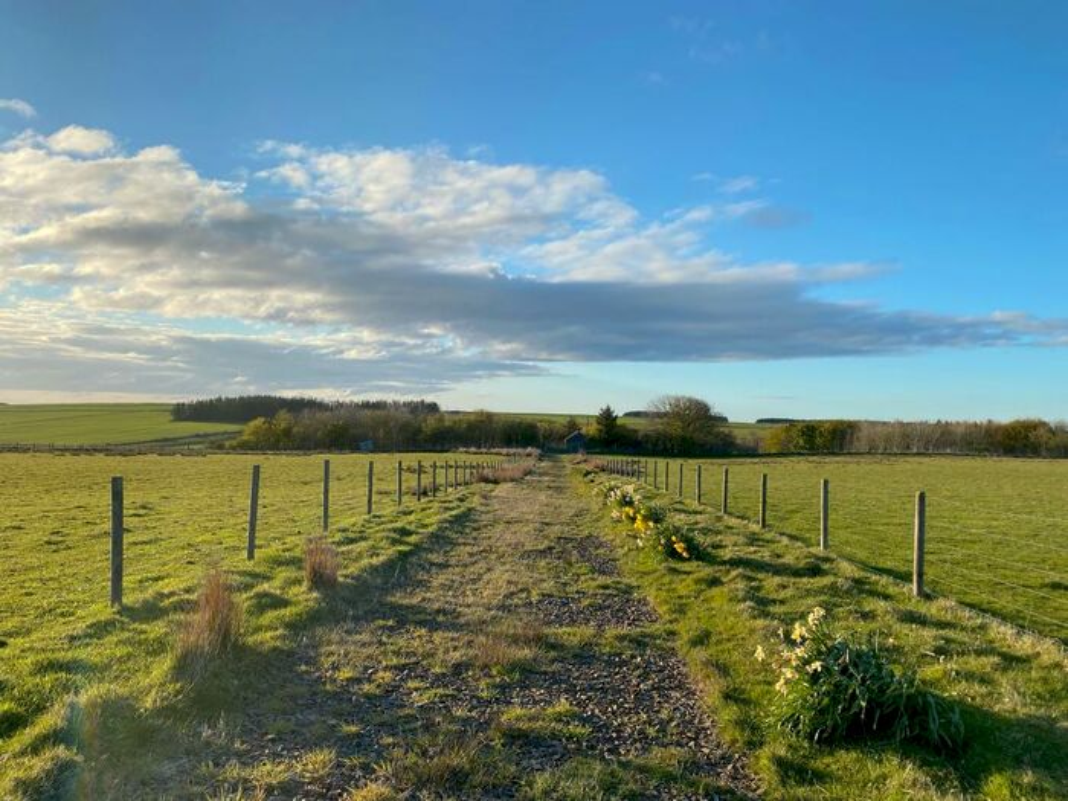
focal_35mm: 26
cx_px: 534
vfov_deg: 53.1
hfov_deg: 67.3
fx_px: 802
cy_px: 400
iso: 32
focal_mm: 4.25
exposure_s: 1/2268
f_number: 1.8
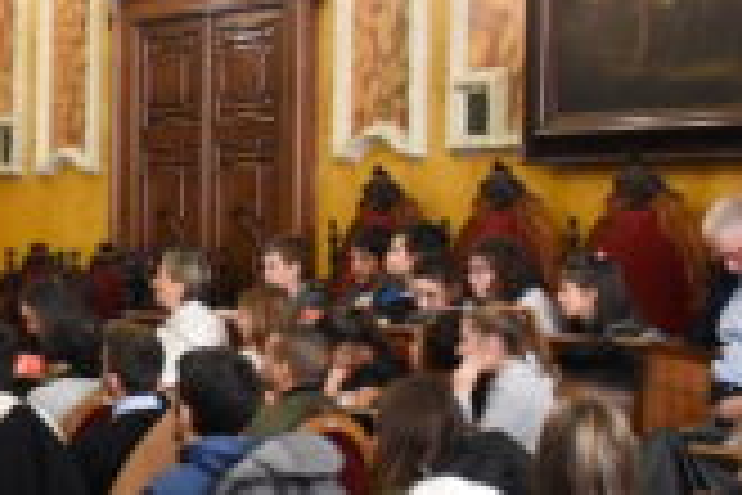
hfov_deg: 14.8
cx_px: -389
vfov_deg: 10.7
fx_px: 2638
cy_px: 335
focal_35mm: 128
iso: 6400
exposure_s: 1/250
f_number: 4
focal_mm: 24
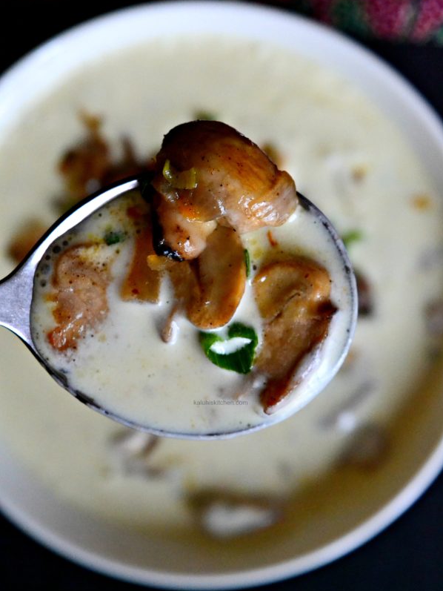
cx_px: 222
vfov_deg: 21.9
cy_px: 264
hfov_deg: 16.5
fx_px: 1527
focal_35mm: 90
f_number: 9
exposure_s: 1/125
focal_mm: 55
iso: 3200
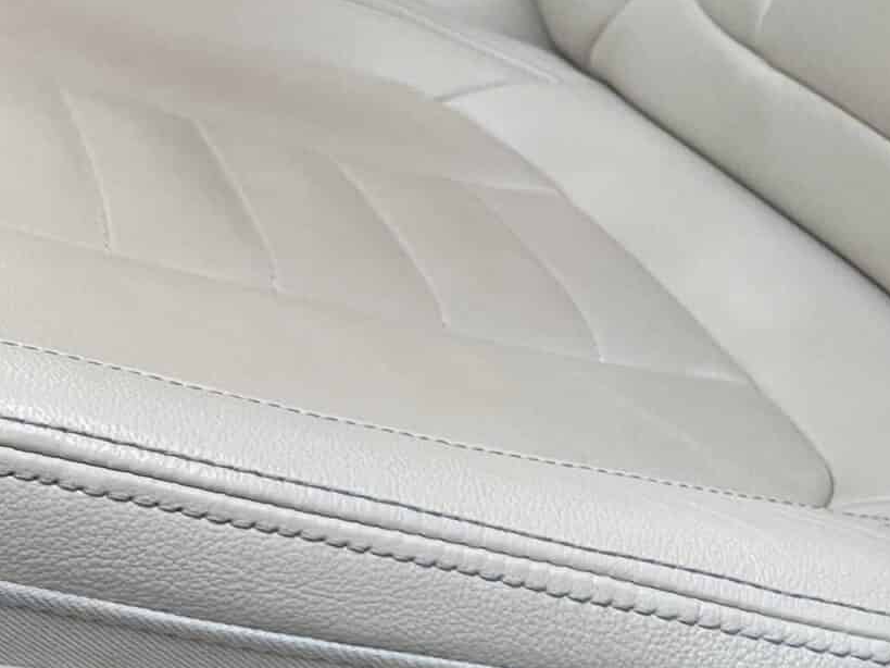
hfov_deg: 27.5
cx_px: -71
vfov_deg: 22.6
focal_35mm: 65
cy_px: 363
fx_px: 1671
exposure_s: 1/90
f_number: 1.6
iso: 125
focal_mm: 4.2
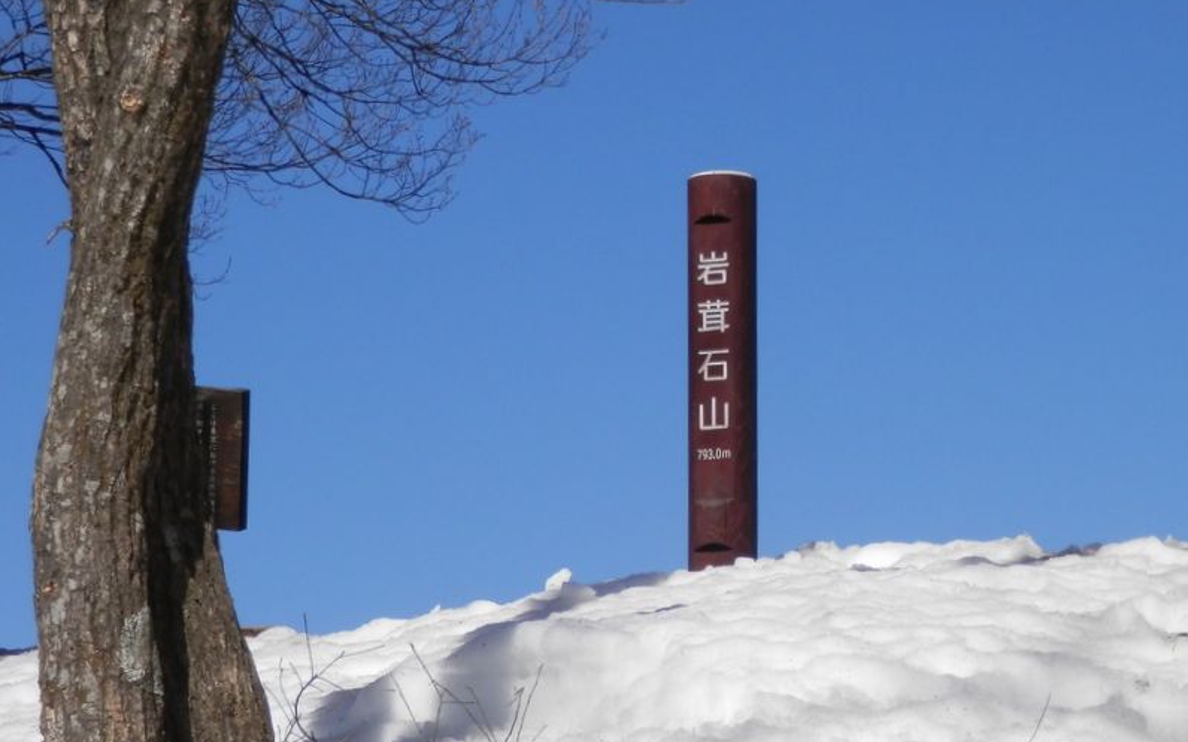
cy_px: 387
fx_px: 3658
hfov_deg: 18.4
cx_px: 595
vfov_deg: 11.6
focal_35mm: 113
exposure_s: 1/200
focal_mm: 19
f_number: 14.2
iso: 125
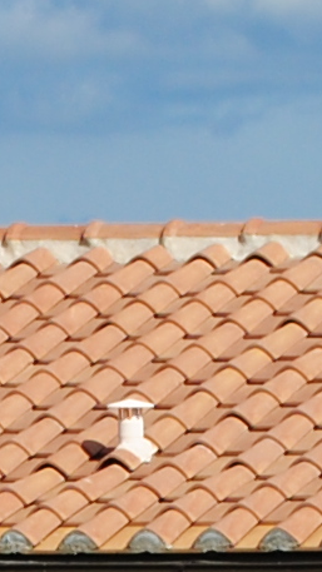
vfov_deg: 3.7
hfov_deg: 2.1
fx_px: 8897
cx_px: -362
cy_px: 1069
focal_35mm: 586
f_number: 10
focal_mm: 44
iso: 100
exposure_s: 1/250
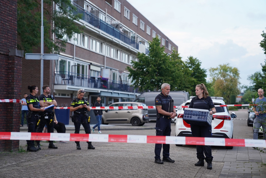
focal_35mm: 70
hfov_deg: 28.8
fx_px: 517
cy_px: 89
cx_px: 133
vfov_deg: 19.5
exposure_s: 1/250
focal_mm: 70
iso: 250
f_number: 2.8
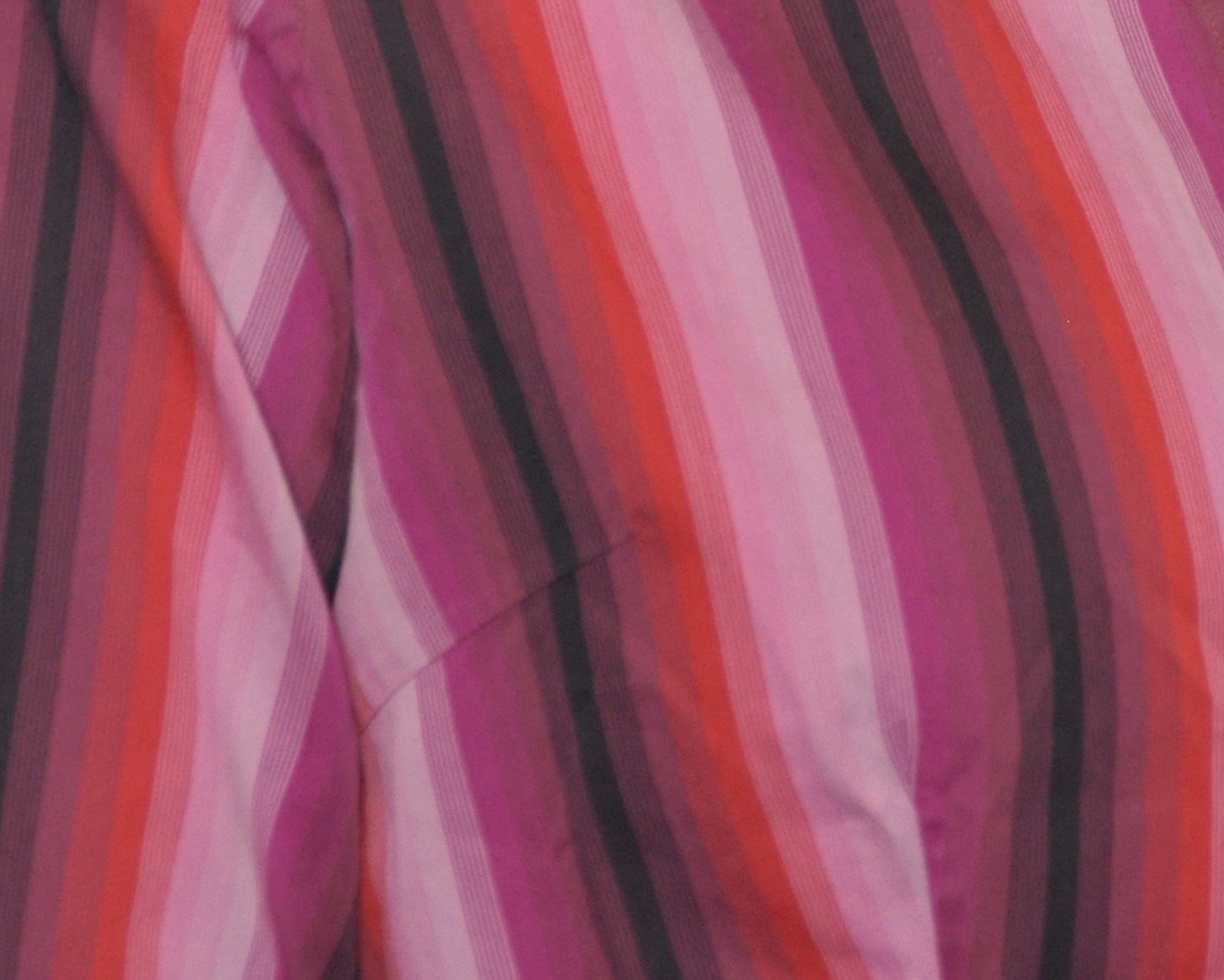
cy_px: -742
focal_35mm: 431
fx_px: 15615
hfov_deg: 4.5
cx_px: 1100
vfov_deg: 3.6
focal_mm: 102
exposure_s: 1/60
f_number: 4.5
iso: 800
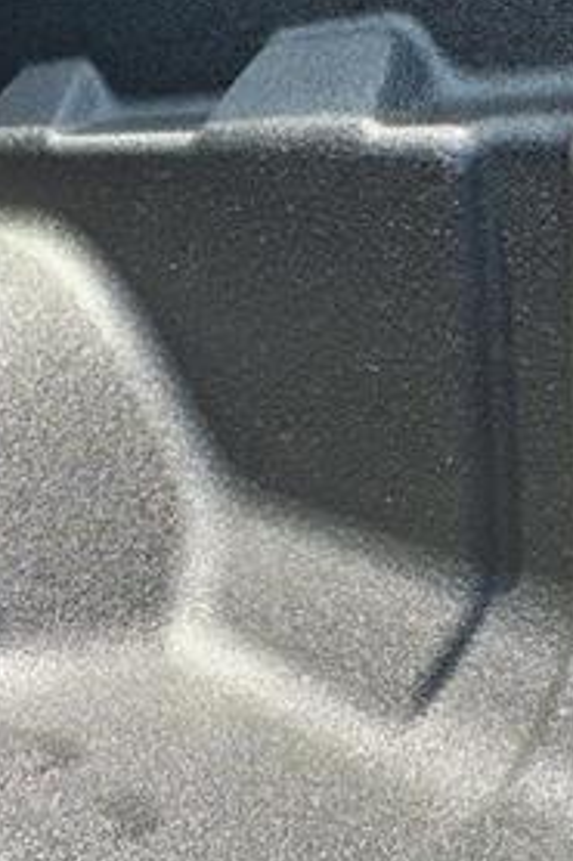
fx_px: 1219
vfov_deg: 38.9
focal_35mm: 51
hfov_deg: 25.0
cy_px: 418
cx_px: 595
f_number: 1.9
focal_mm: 3.58
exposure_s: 1/909
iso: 40
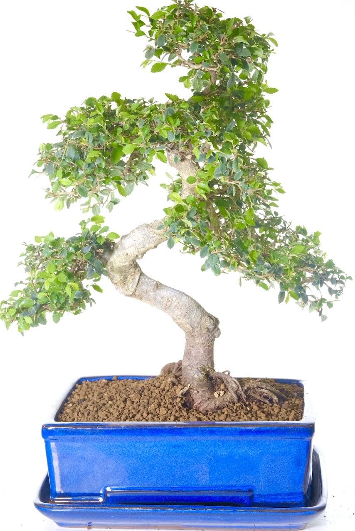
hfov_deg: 15.7
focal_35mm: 87
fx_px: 1286
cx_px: 178
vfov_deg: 23.4
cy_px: 266
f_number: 13
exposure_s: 1/15
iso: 2500
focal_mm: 57.8
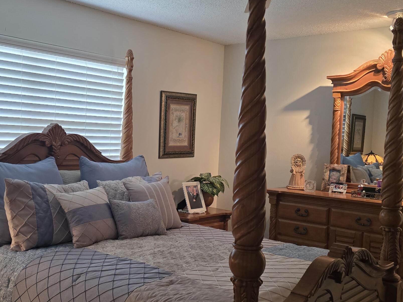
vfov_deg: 33.5
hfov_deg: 43.5
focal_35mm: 43
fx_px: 500
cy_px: 173
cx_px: 151
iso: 400
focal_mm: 6.3
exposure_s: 1/120
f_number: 1.7
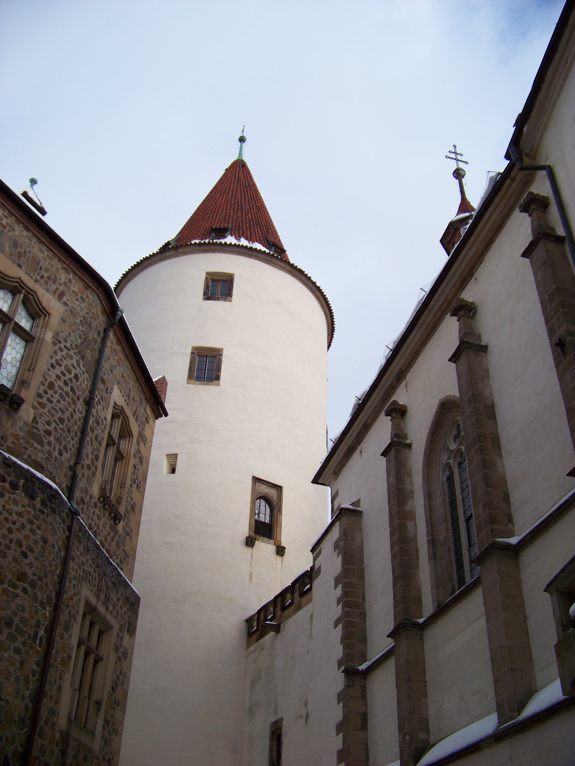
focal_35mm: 36
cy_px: 383
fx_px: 797
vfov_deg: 51.4
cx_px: 288
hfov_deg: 39.7
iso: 64
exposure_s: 1/500
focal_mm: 5.85
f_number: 2.8
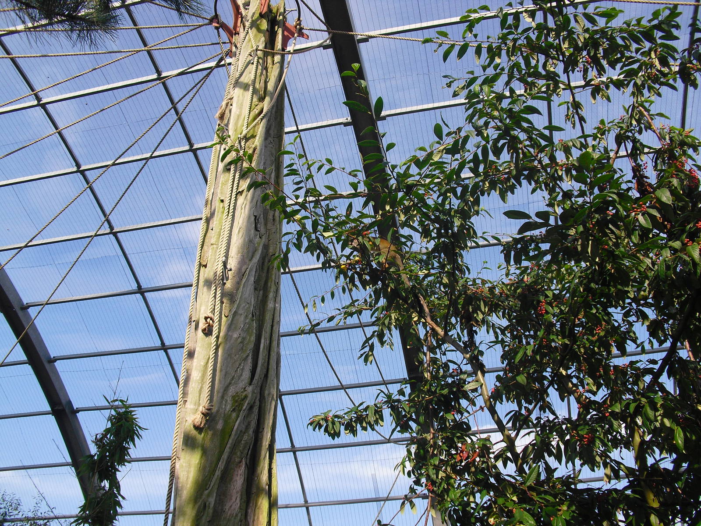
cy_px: 263
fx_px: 729
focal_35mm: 36
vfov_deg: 39.7
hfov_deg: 51.4
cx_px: 350
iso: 100
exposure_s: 1/100
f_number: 7.8
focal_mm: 6.3
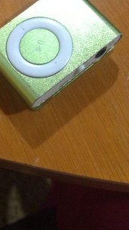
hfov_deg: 19.9
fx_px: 366
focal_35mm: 60
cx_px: 45
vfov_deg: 34.4
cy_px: 69
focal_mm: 3.85
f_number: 2.8
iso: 500
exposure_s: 1/15
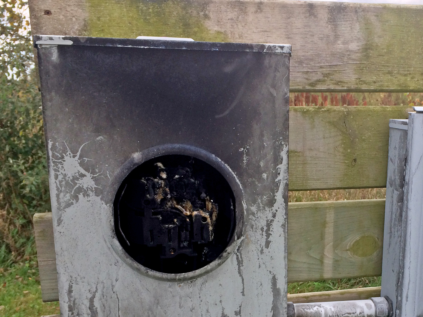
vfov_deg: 28.7
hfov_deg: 37.4
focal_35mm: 50
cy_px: 236
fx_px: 611
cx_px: 307
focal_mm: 4.15
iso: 50
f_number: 2.2
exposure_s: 1/120
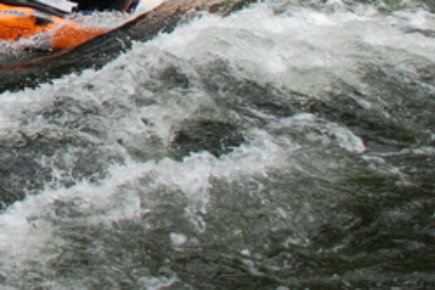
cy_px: -104
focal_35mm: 106
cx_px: -229
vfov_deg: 12.5
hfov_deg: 17.3
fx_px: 1281
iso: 200
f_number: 4.5
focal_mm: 22
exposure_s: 1/500
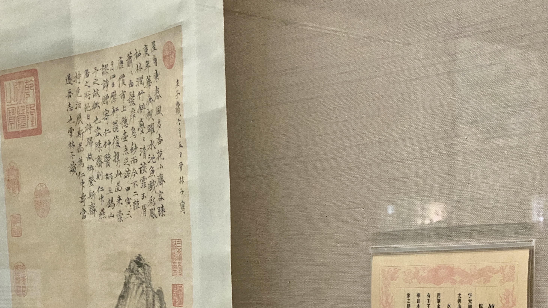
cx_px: 266
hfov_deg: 27.2
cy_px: 376
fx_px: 1133
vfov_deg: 14.9
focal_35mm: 78
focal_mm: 6
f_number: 2
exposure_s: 1/30
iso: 640
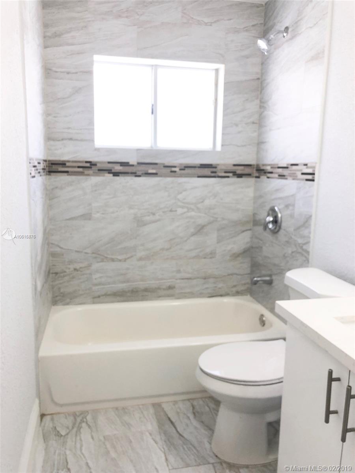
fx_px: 383
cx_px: 178
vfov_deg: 63.4
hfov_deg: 49.7
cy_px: 236
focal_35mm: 28
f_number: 1.8
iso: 25
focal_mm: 4
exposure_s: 1/40
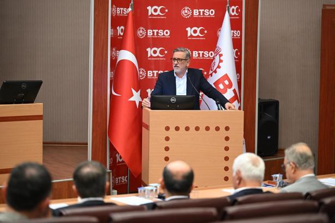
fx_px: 1070
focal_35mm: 115
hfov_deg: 17.8
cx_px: 168
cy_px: 112
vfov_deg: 11.9
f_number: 2.8
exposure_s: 1/160
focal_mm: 115
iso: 2500
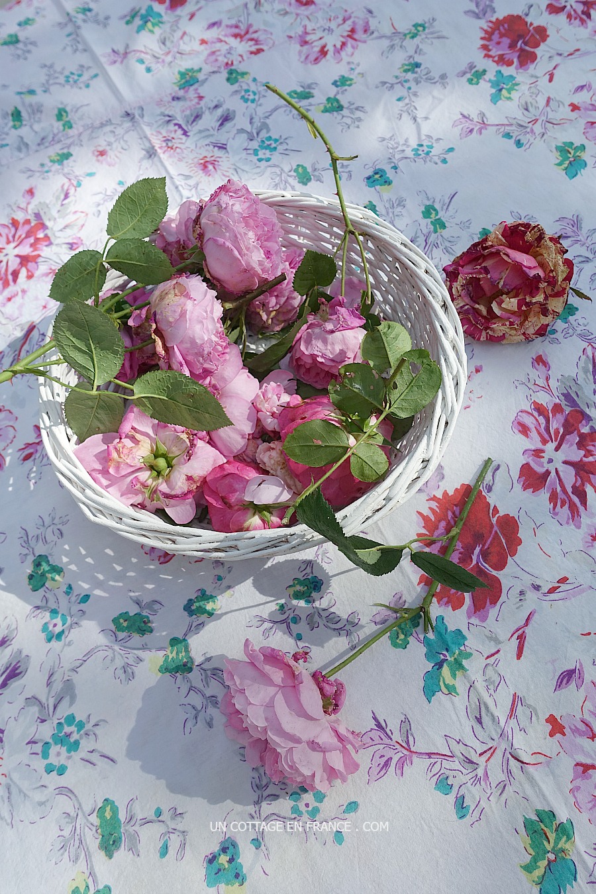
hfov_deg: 53.1
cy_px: 447
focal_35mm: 24
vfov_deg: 73.7
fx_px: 596
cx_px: 298
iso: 125
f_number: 4
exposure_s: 1/100
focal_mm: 8.8
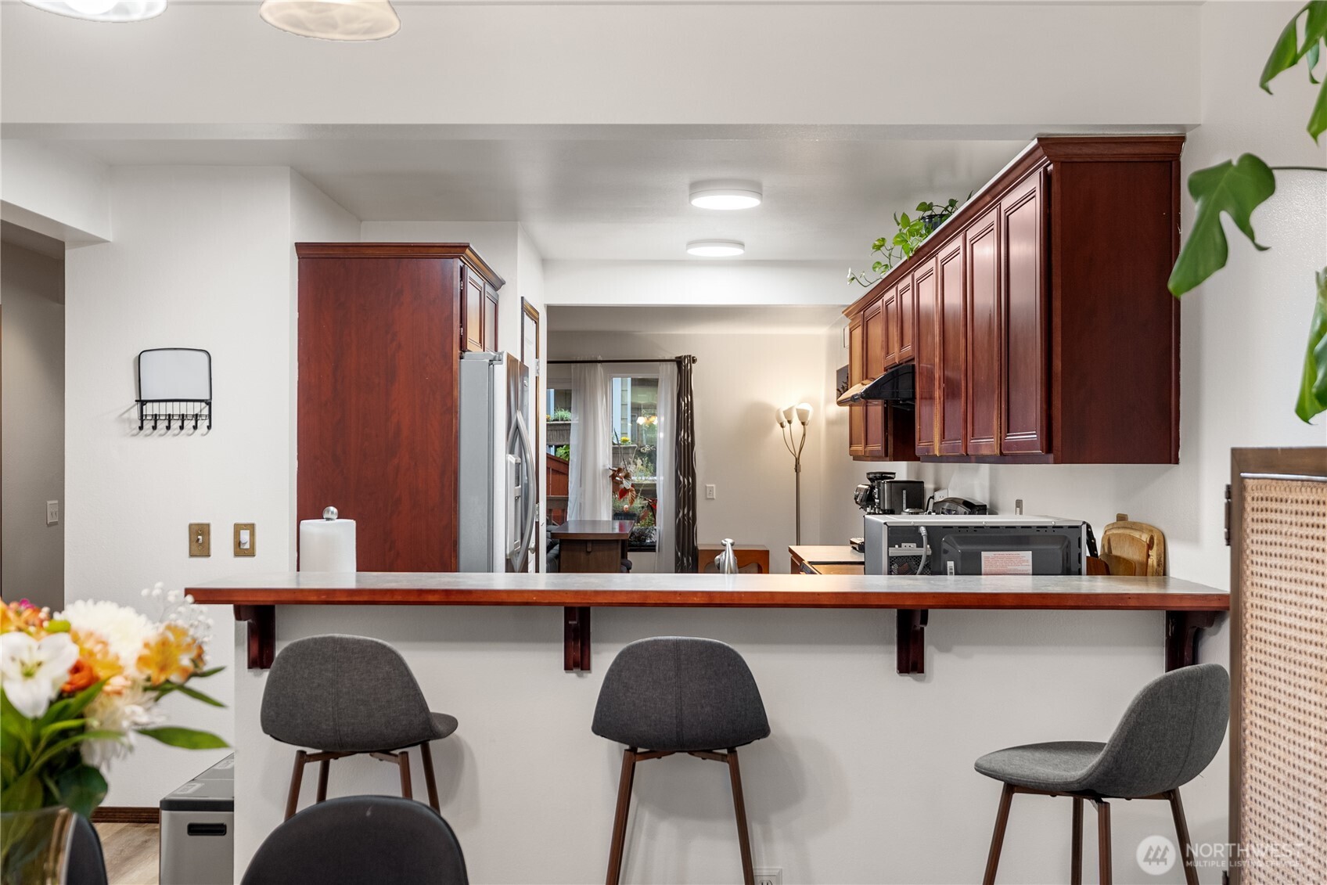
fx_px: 1290
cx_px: 664
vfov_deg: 37.9
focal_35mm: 35
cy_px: 442
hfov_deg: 54.4
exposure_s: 1/25
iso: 800
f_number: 5
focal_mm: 35
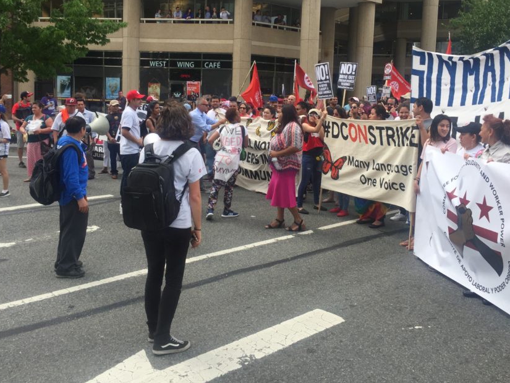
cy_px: 146
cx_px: 258
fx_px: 530
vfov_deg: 39.4
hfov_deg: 51.3
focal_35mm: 36
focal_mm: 4.15
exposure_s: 1/1199
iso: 32
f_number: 2.2
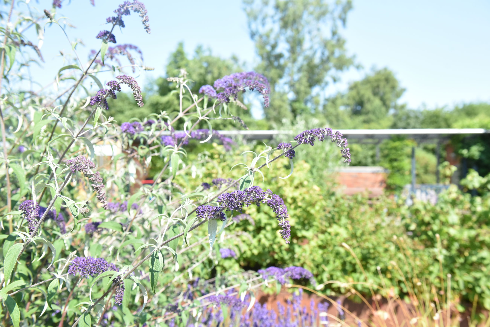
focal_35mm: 31
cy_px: 164
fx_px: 422
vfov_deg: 42.4
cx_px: 245
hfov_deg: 60.3
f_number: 5.6
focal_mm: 31
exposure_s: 1/4000
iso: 4000
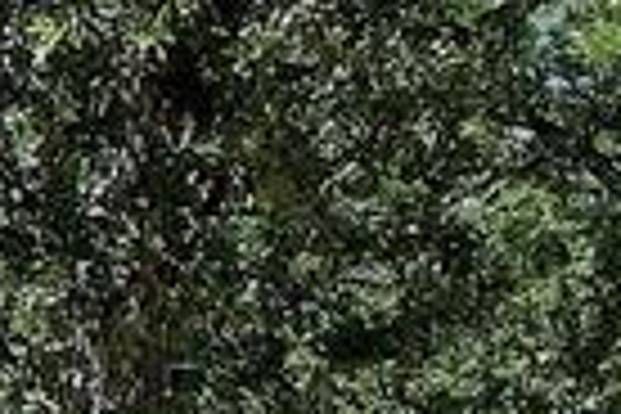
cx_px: -1426
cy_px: 1076
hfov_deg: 9.2
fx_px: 2812
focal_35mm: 163
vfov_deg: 7.7
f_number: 2.8
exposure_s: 1/1600
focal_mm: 8.4
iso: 100
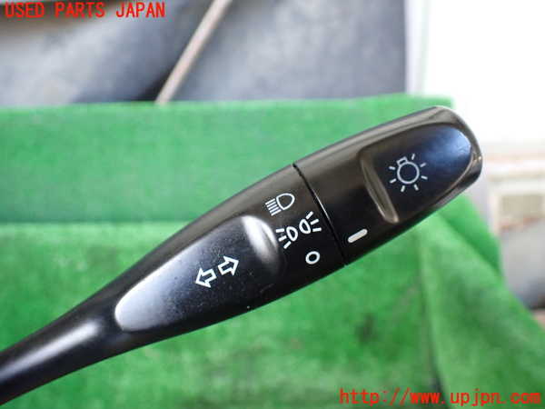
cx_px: 272
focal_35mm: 30
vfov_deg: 46.8
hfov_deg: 60.0
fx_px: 472
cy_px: 204
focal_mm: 5.4
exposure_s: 1/125
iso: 800
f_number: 2.3
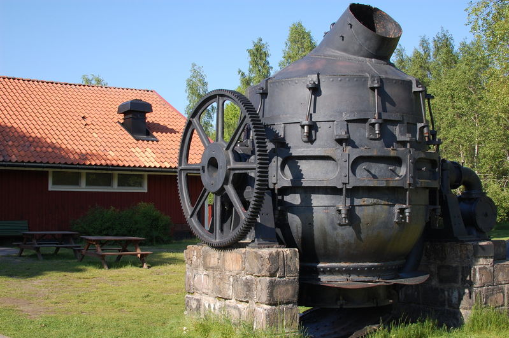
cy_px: 169
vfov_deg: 25.7
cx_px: 254
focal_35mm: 52
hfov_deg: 37.9
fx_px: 742
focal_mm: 35
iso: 200
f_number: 7.1
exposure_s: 1/200
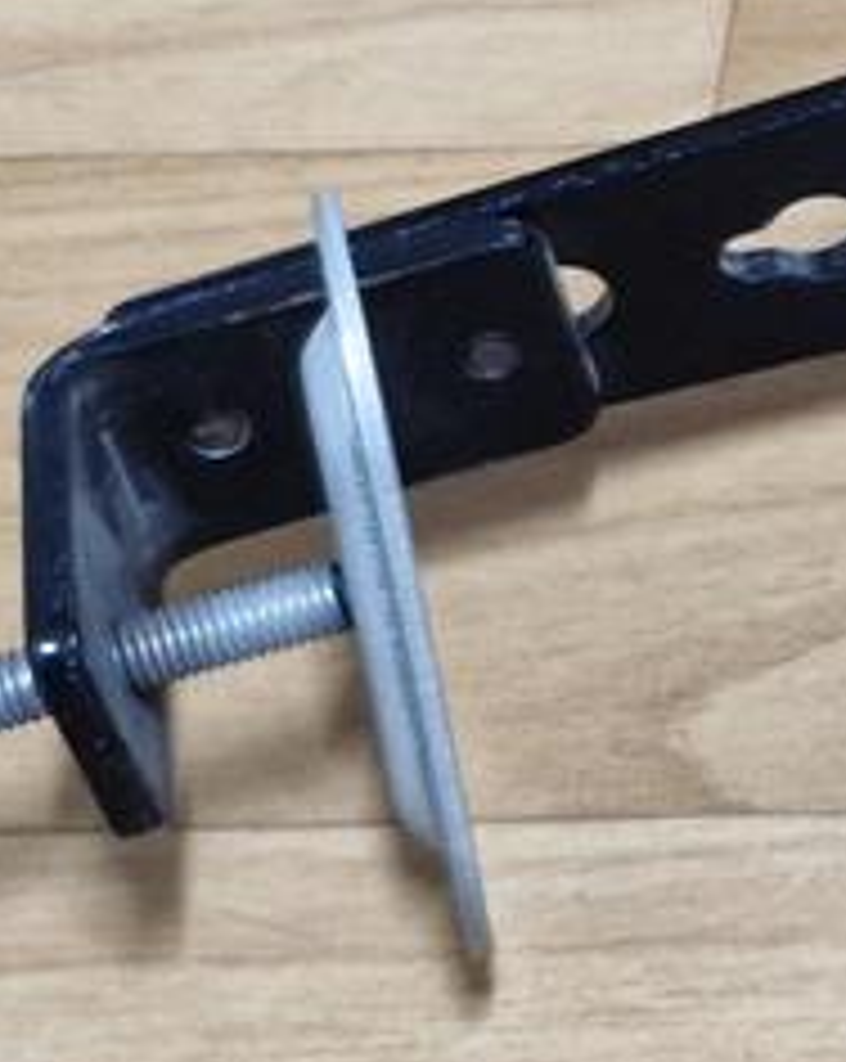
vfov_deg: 15.6
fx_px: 3828
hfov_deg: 11.0
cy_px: 86
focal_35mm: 122
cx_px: 1926
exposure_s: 1/120
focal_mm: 5.54
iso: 125
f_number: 1.8
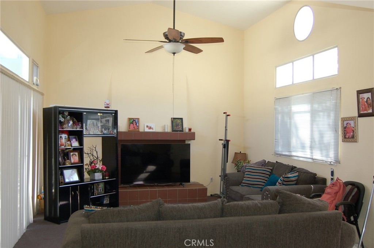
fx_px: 342
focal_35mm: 33
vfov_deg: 39.8
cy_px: 124
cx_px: 187
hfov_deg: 57.3
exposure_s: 1/60
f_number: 3.8
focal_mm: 22
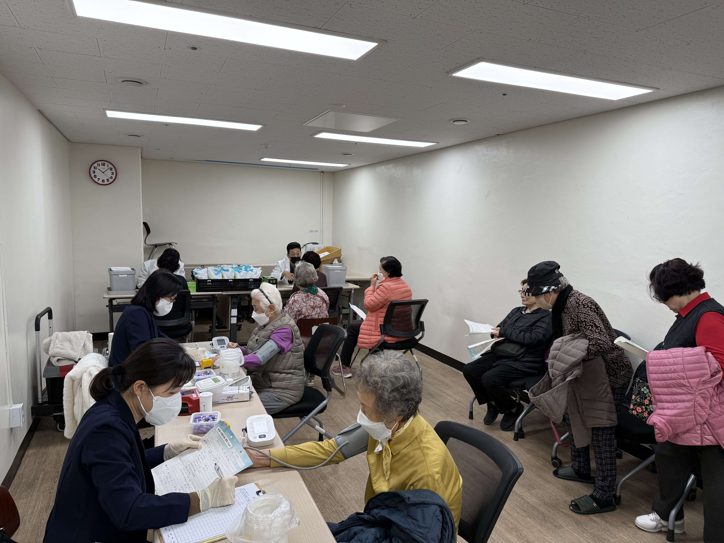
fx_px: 502
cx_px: 362
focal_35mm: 24
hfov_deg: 71.6
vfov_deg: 56.8
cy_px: 272
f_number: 1.78
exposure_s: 1/120
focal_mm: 6.76
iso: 80
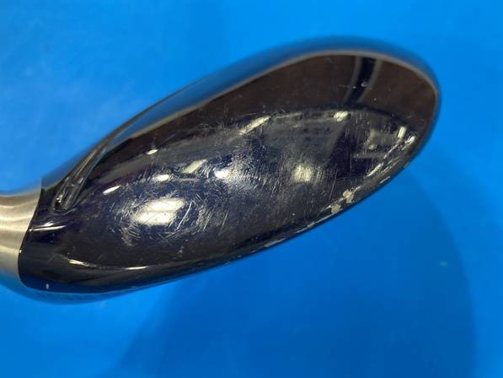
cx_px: 263
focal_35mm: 30
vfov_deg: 46.8
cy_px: 192
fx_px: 436
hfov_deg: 59.9
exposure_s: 1/50
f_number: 1.8
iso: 125
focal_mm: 3.99
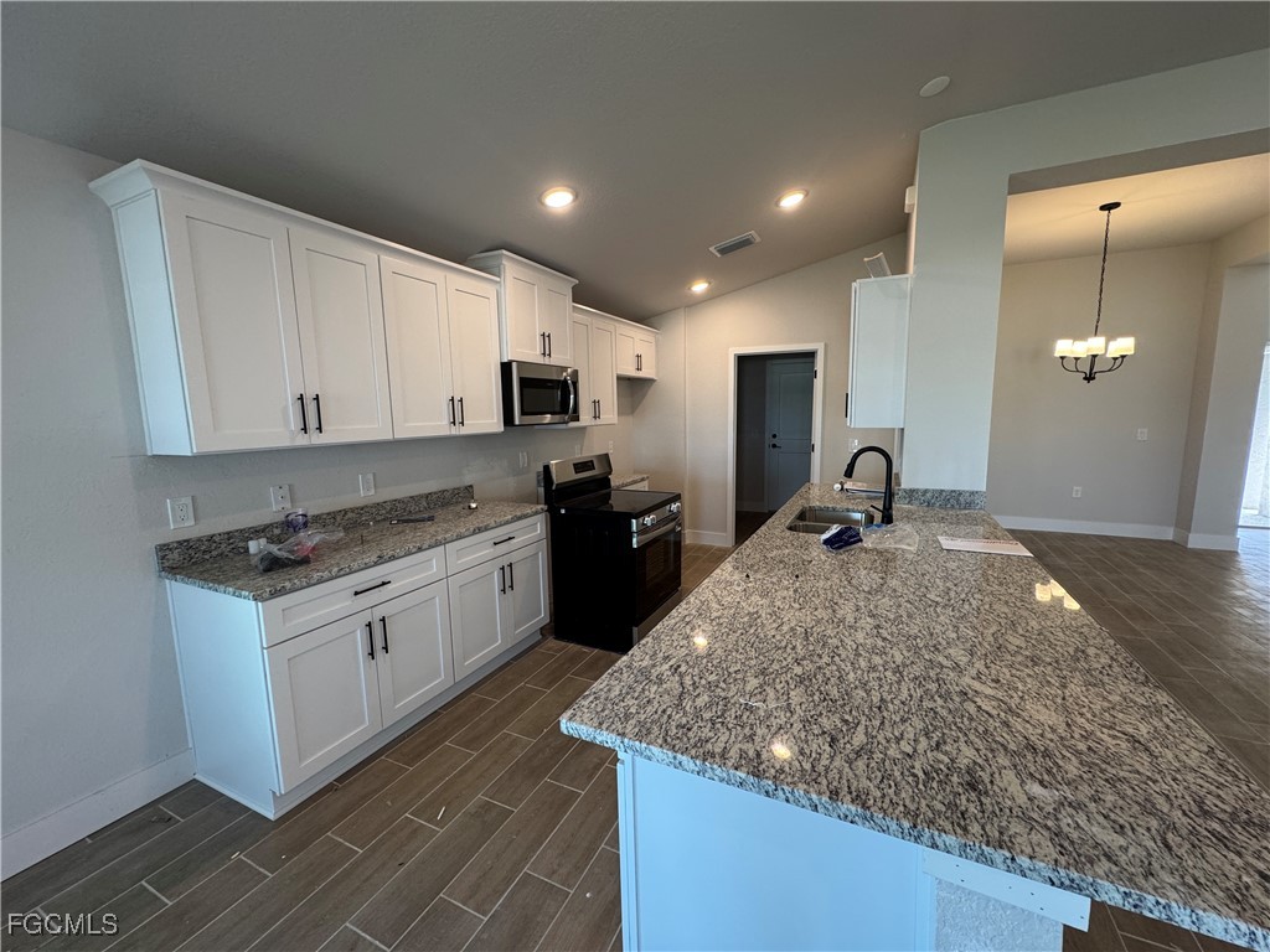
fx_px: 514
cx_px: 635
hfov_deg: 102.1
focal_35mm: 14
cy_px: 476
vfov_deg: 85.7
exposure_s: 1/120
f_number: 2.2
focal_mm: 2.22
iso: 200
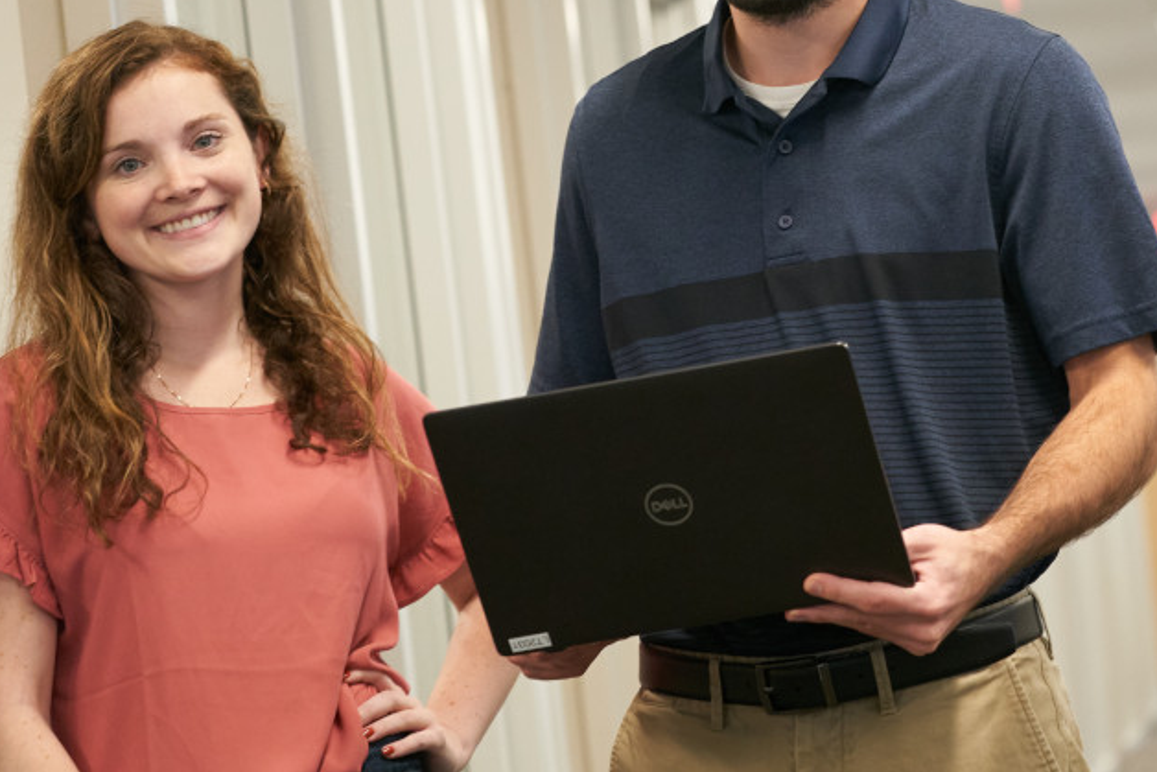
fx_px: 5240
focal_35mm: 163
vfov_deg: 8.4
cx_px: 859
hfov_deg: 12.6
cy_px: 150
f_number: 4.5
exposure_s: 1/160
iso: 3200
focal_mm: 100
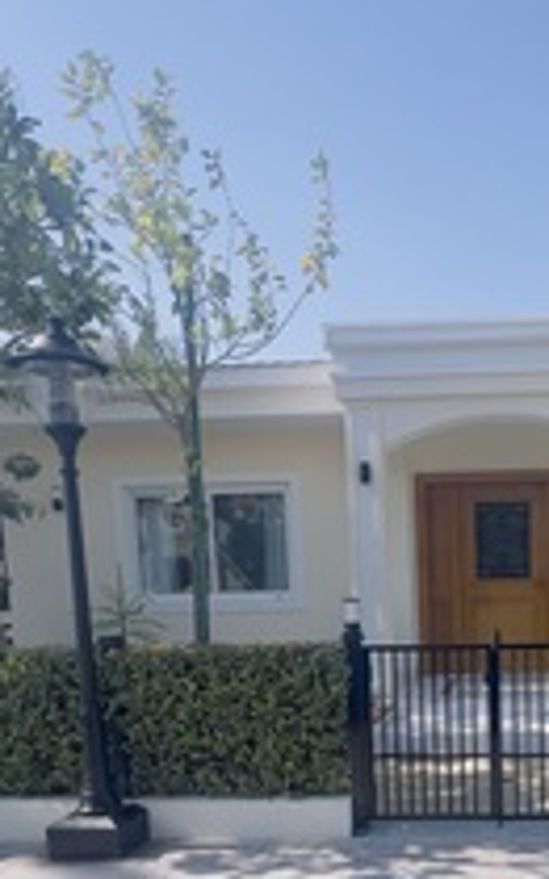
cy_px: 676
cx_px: 484
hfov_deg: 39.1
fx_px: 719
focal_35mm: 30
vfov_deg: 59.0
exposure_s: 1/867
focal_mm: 1.57
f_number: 1.8
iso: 32
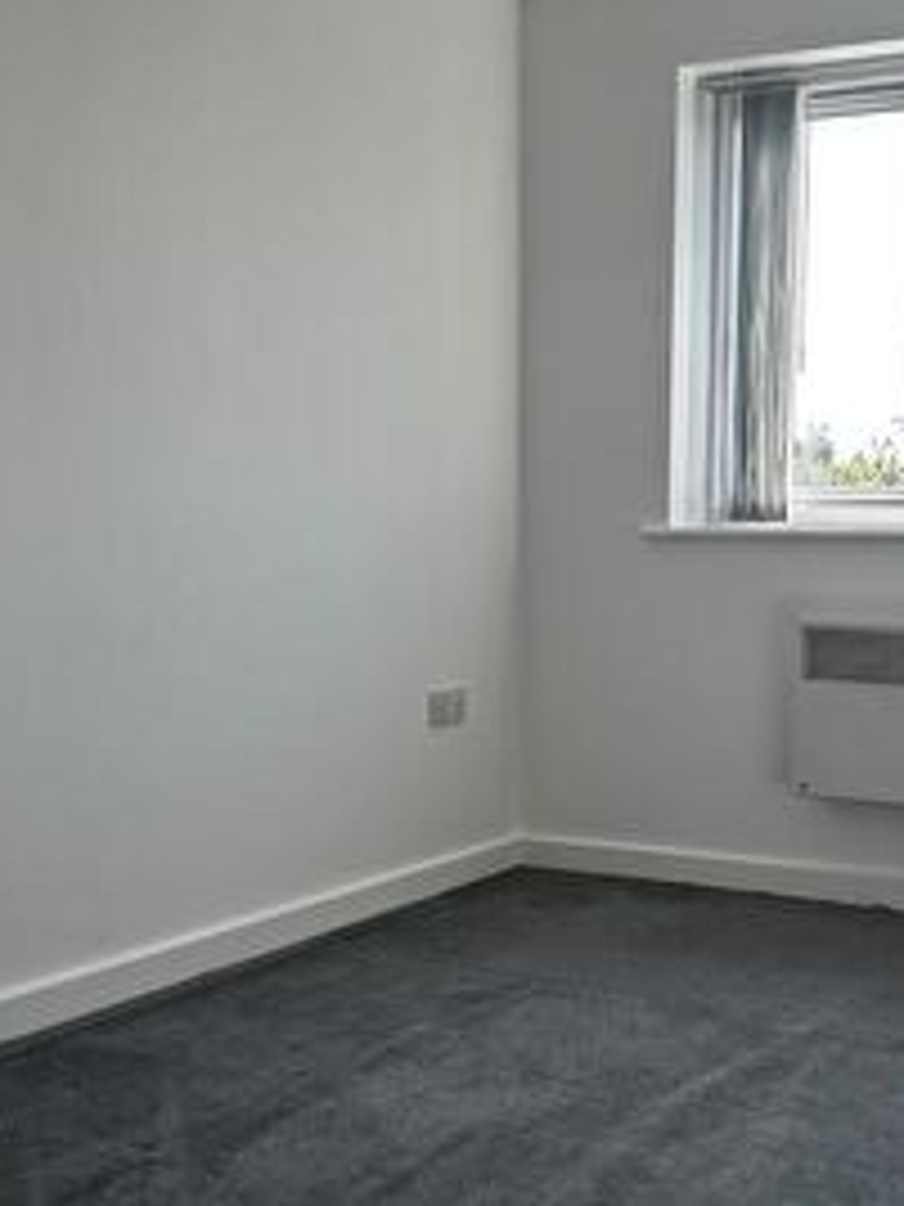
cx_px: 625
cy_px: 668
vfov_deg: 40.4
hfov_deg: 30.6
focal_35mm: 47
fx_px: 1637
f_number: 1.78
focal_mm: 6.86
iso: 80
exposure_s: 1/650
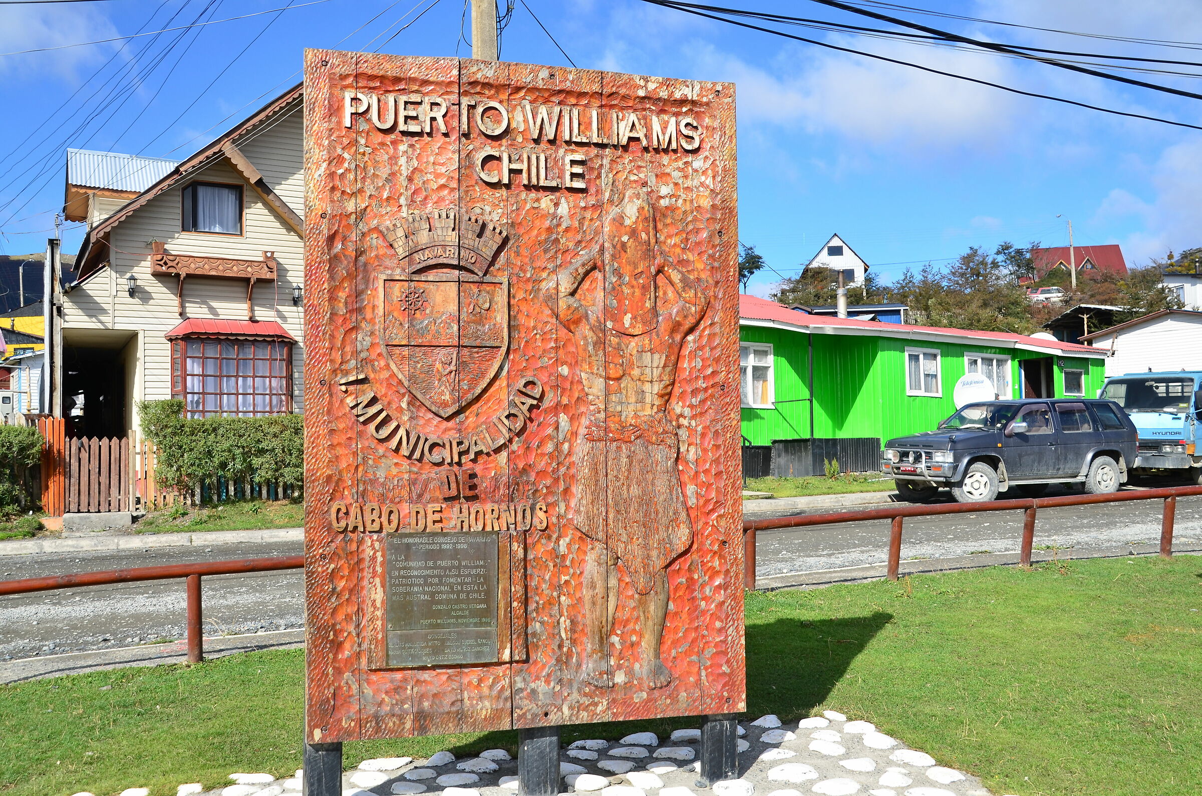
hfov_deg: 55.2
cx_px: 601
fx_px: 1150
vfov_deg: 38.2
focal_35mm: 34
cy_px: 398
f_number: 7.1
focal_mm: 23
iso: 140
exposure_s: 1/500
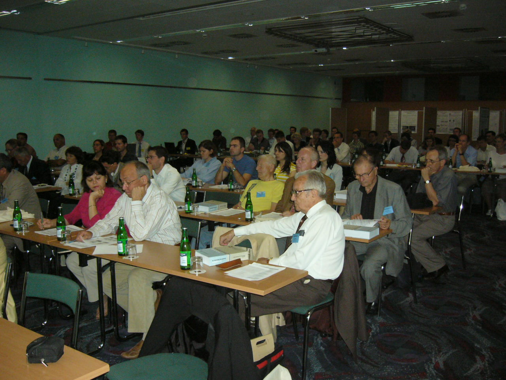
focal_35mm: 35
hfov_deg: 52.6
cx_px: 253
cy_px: 190
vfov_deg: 40.7
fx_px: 512
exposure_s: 1/60
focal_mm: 5.8
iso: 400
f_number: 2.8
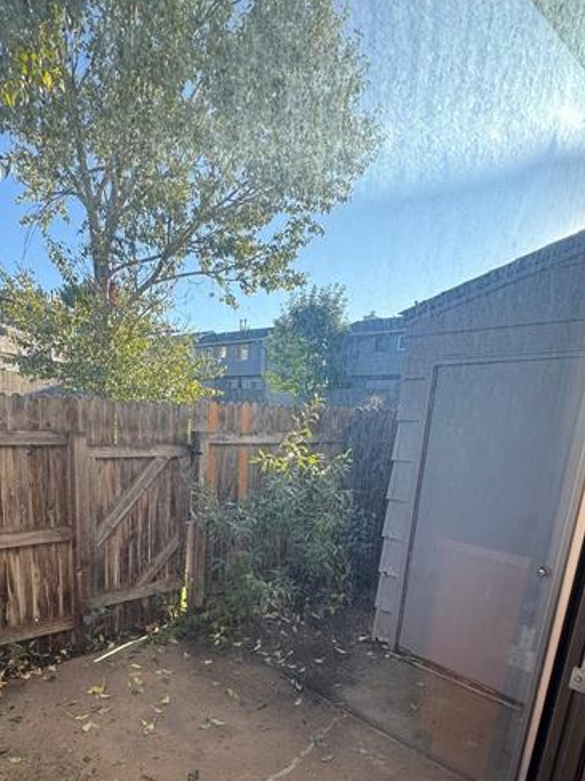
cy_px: 540
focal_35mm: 22
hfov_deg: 59.8
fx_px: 496
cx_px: 201
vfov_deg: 73.4
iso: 40
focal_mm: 2.22
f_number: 2.2
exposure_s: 1/122
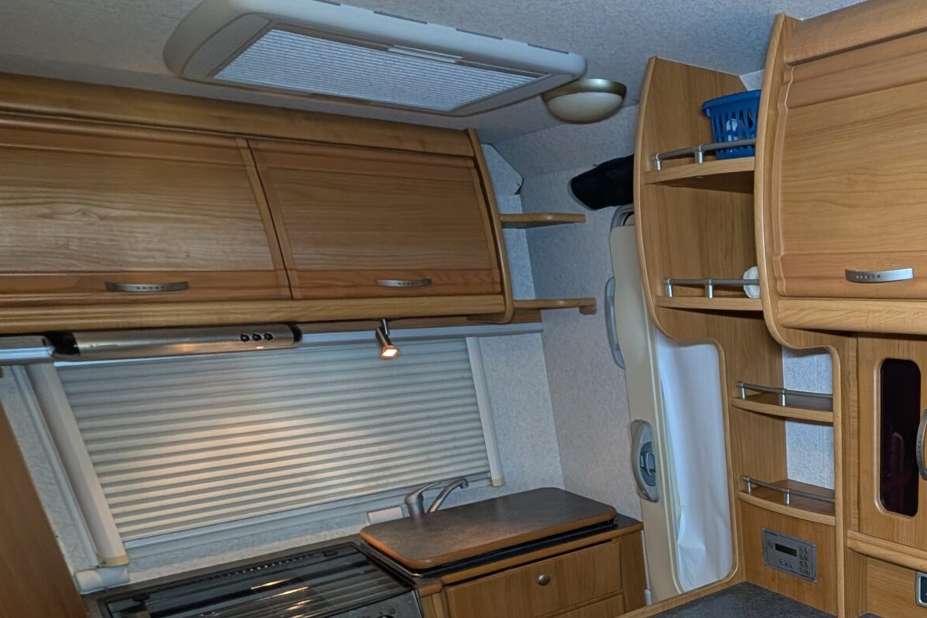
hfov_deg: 56.8
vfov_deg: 43.7
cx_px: 854
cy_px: 558
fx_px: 695
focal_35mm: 27
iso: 50
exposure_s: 1/33.3
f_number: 1.7
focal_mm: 2.02
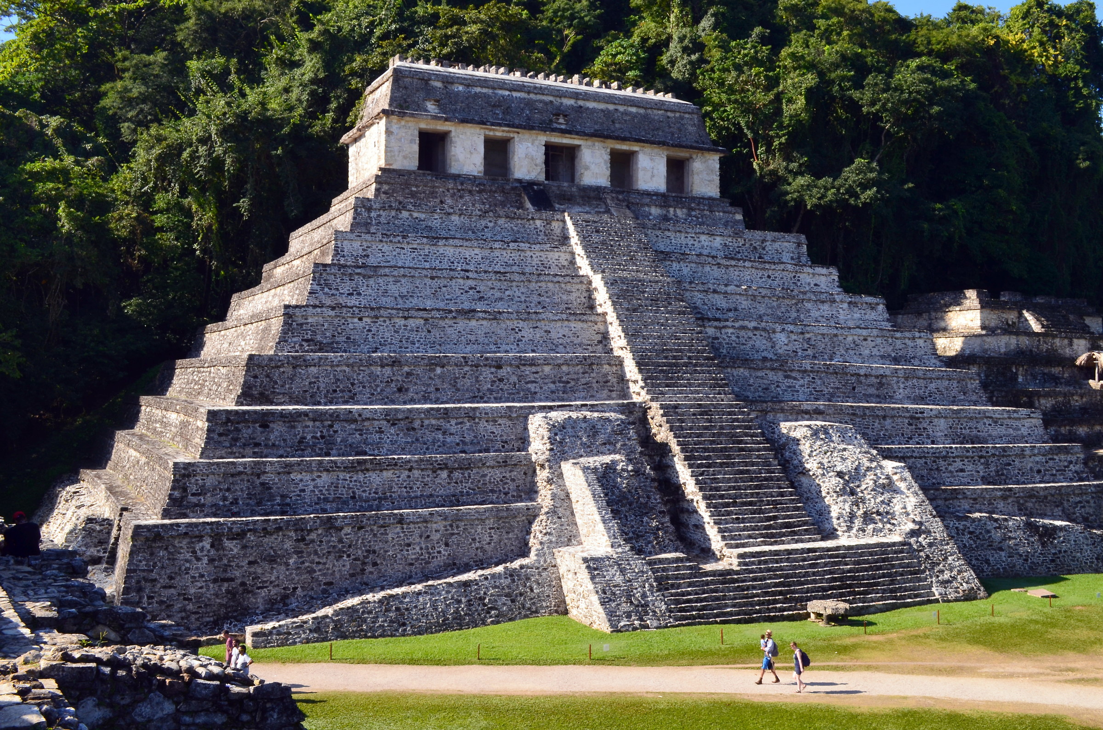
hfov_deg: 53.2
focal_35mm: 36
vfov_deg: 36.7
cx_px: 552
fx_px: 1101
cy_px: 365
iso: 200
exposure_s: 1/125
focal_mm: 24
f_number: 11
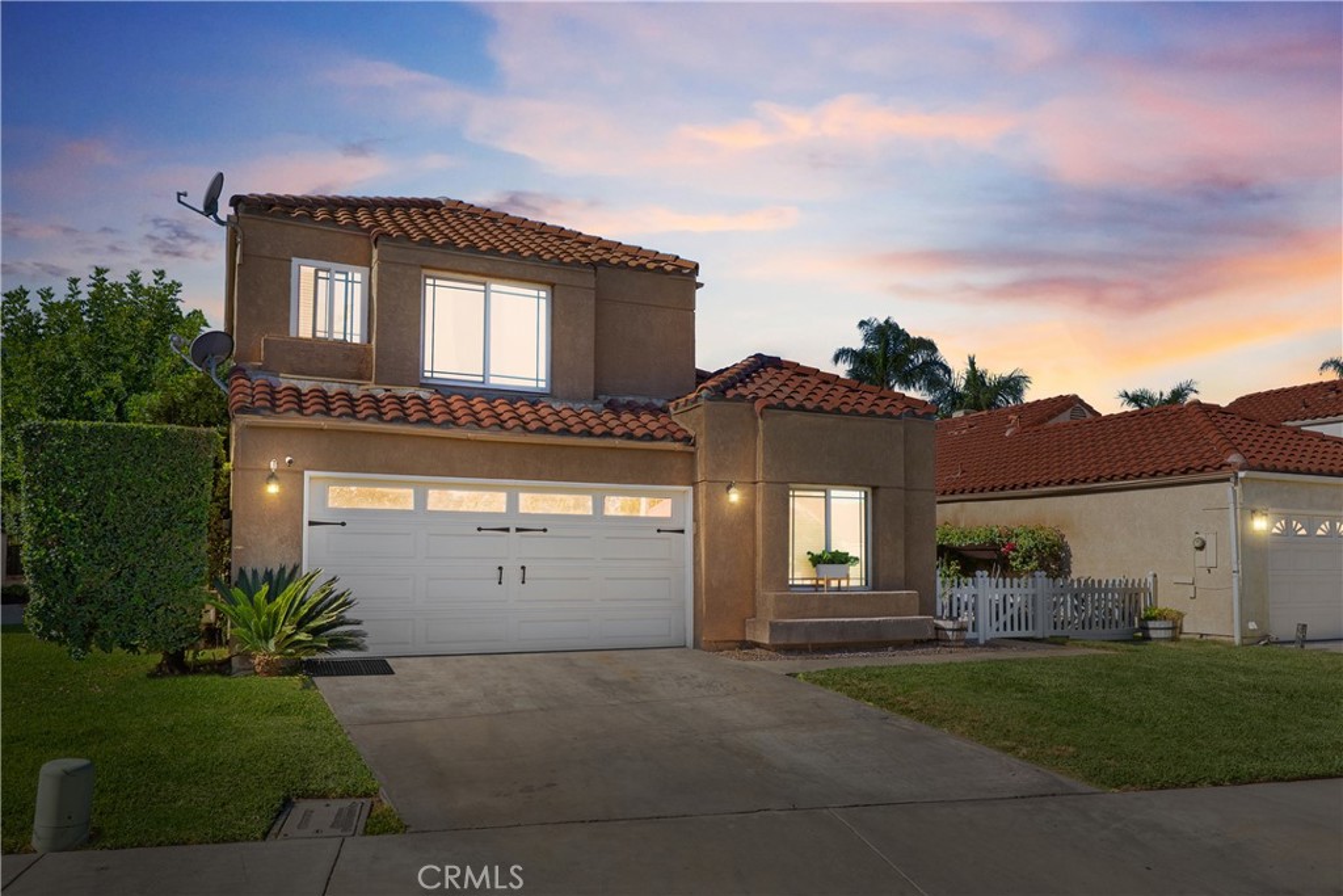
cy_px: 448
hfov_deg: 73.7
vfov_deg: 53.1
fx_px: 895
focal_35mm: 24
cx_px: 672
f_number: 9
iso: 400
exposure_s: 1/320
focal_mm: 16
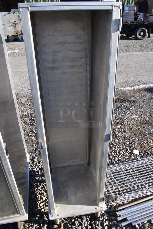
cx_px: 76
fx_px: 172
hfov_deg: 48.0
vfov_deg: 67.3
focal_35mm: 27
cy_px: 114
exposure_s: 1/250
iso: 200
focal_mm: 18
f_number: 6.3
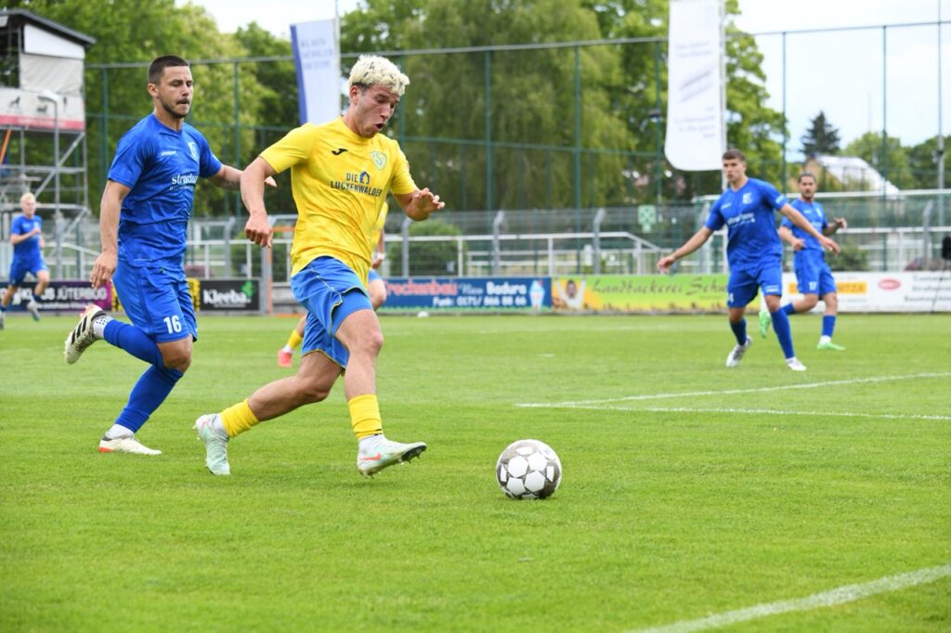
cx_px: 476
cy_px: 316
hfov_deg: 17.1
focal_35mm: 120
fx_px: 3169
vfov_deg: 11.4
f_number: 5.6
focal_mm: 120
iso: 1250
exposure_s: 1/2000
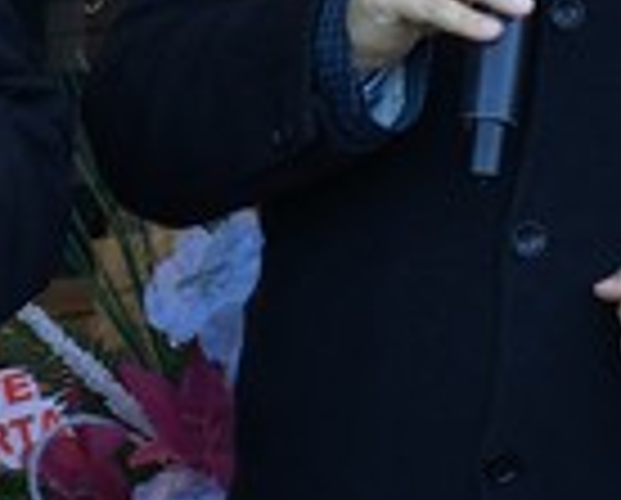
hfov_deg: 14.0
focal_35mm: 137
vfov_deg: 11.1
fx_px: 2523
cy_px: -72
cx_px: 189
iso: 32
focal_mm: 4.15
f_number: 2.2
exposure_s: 1/100
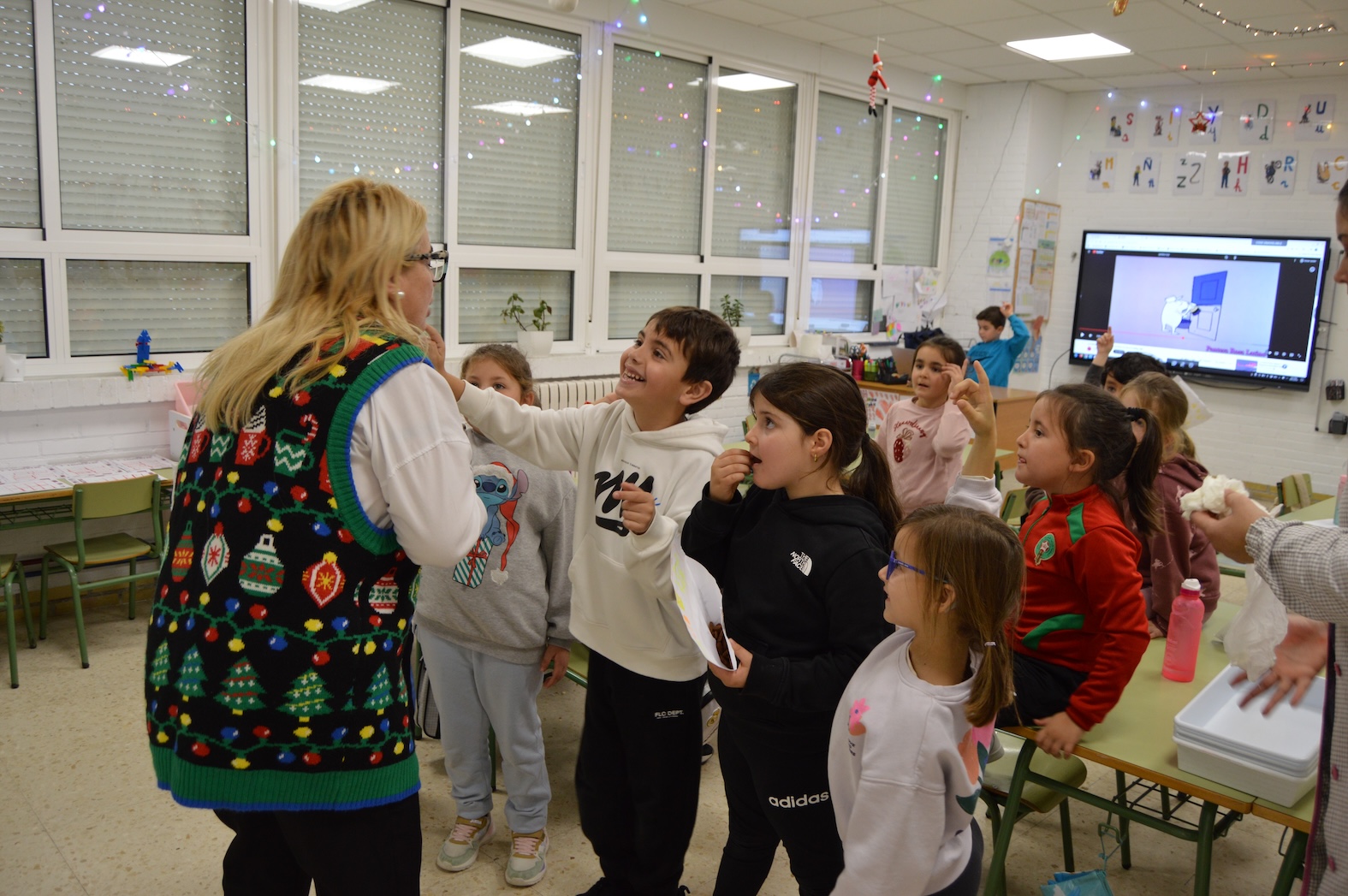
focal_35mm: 27
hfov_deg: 67.4
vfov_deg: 47.8
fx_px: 1010
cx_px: 674
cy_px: 448
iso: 560
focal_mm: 18
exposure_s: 1/60
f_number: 3.5
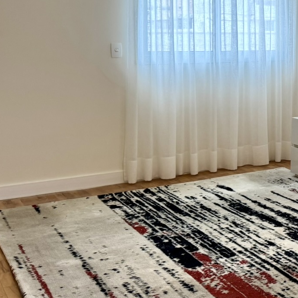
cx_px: 398
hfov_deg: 23.7
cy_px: 55
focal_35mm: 63
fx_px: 614
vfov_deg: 26.7
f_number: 1.78
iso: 200
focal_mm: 6.76
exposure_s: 1/60
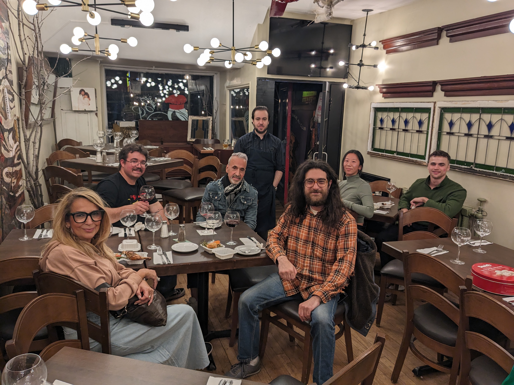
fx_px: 401
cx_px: 257
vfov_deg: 51.4
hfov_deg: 65.3
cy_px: 192
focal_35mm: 27
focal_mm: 4.38
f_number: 1.73
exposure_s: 1/120
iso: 64
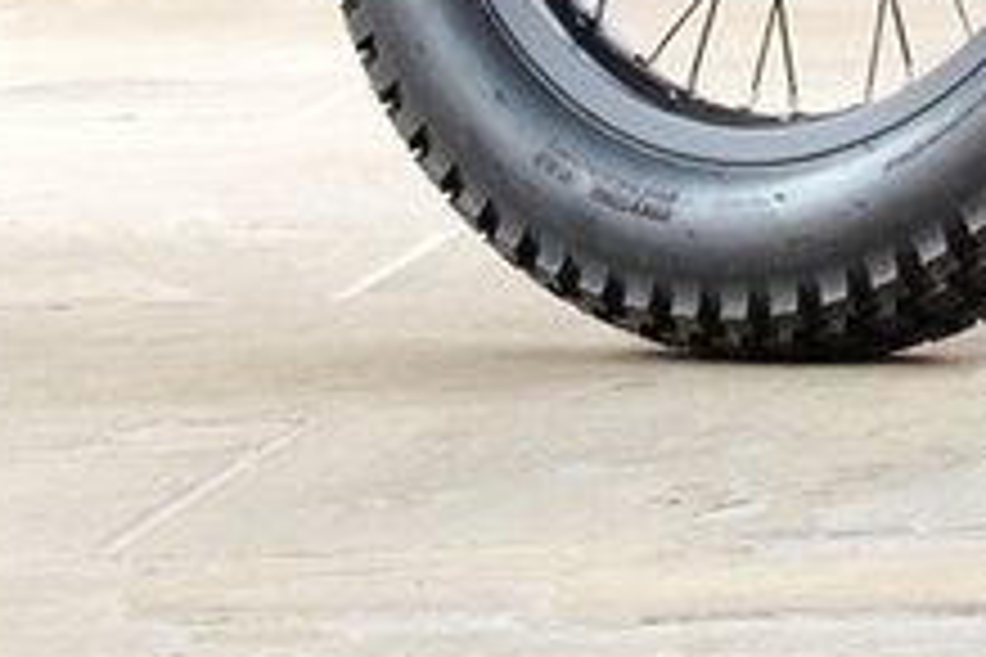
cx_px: 1522
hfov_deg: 5.7
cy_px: -1123
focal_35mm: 358
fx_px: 9804
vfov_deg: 3.8
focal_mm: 49
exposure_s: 1/60
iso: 2000
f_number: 5.2
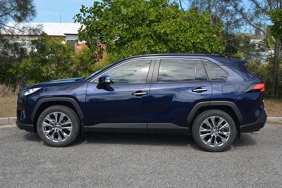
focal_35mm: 45
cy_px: 94
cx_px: 141
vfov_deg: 29.9
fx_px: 352
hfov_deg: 43.6
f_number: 8
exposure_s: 1/250
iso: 100
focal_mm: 30
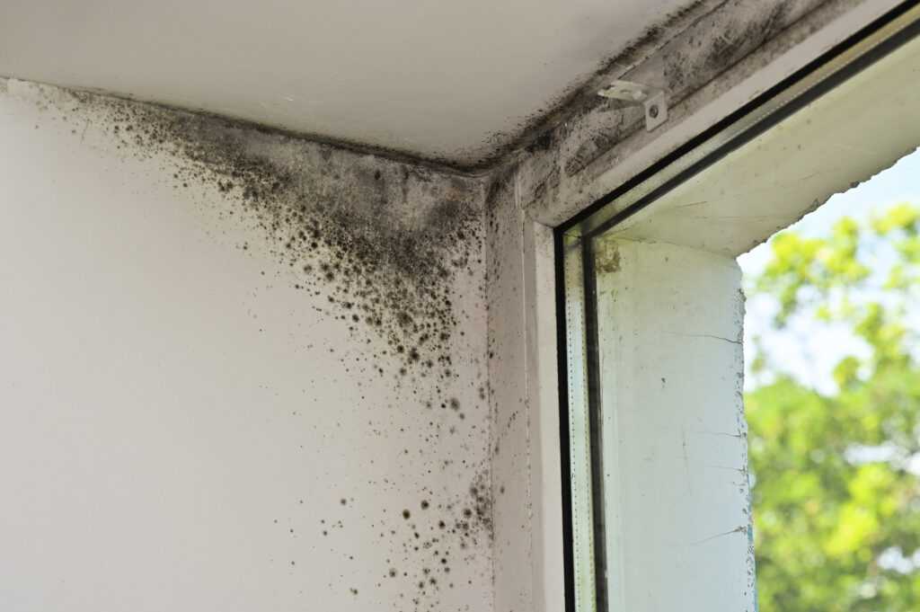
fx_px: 2170
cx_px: 460
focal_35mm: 85
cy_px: 306
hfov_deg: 23.9
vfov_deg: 16.0
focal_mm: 85
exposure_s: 1/160
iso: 250
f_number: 10
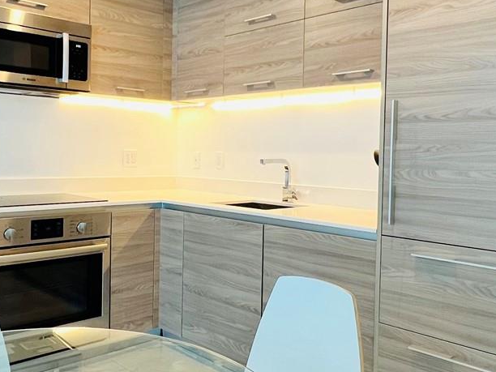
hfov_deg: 53.7
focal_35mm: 34
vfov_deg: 41.8
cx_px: 208
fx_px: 487
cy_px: 171
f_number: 1.8
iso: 320
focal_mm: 1.57
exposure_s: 1/60
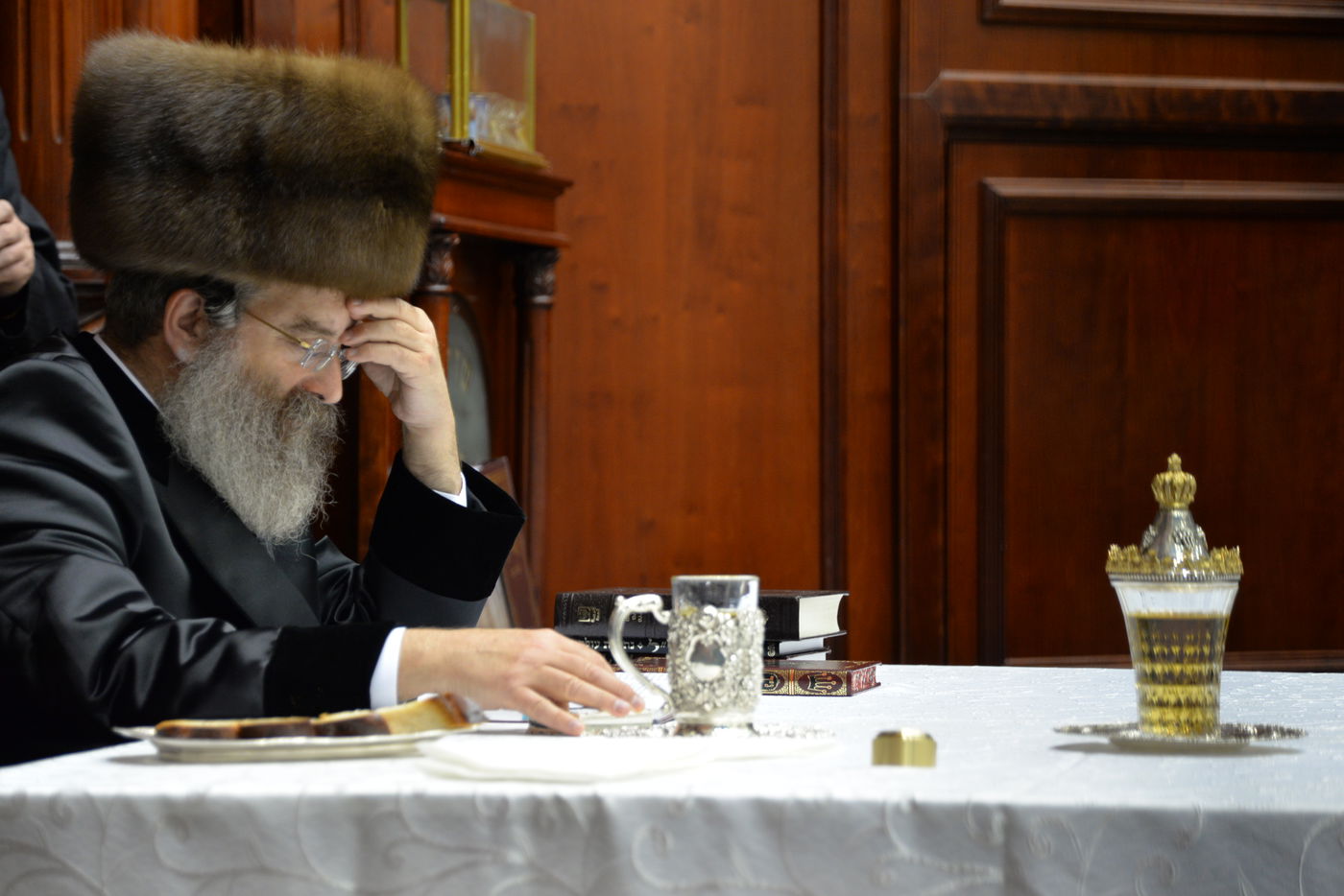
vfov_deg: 11.2
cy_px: 448
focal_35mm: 122
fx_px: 4555
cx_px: 672
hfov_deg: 16.8
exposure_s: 1/50
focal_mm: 122
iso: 1600
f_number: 5.6
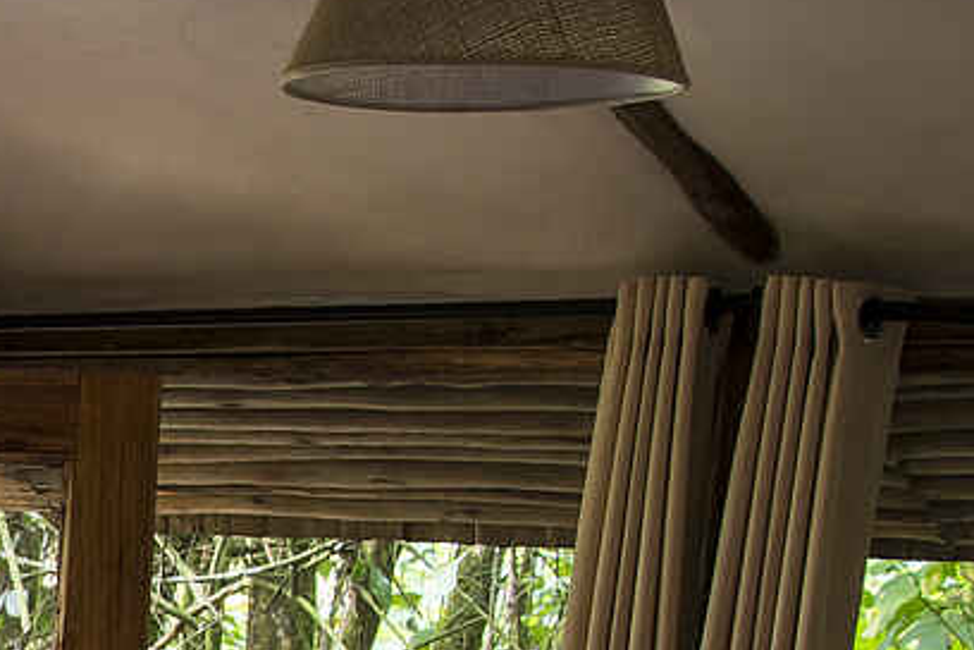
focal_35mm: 113
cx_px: -855
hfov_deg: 15.3
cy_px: 1132
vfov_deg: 11.3
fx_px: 3057
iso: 250
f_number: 8
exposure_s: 1/10
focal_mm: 24
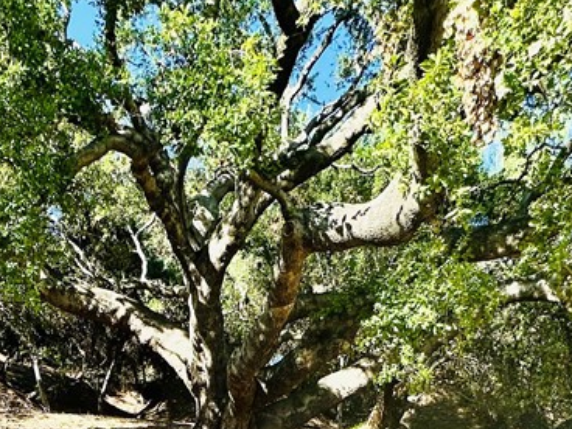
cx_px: 165
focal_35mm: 39
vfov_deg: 29.2
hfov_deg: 46.6
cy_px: 569
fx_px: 644
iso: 40
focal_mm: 2.22
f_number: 2.2
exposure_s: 1/525
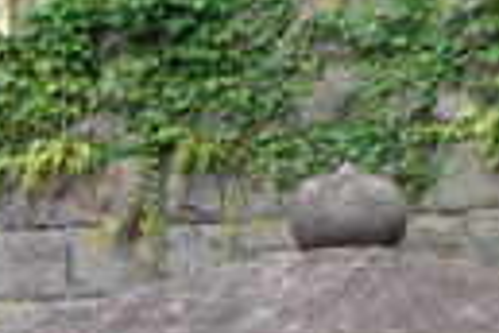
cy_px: 23
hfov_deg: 14.6
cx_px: 503
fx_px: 1913
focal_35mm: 138
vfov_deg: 9.9
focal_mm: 5.8
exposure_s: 1/160
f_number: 2.6
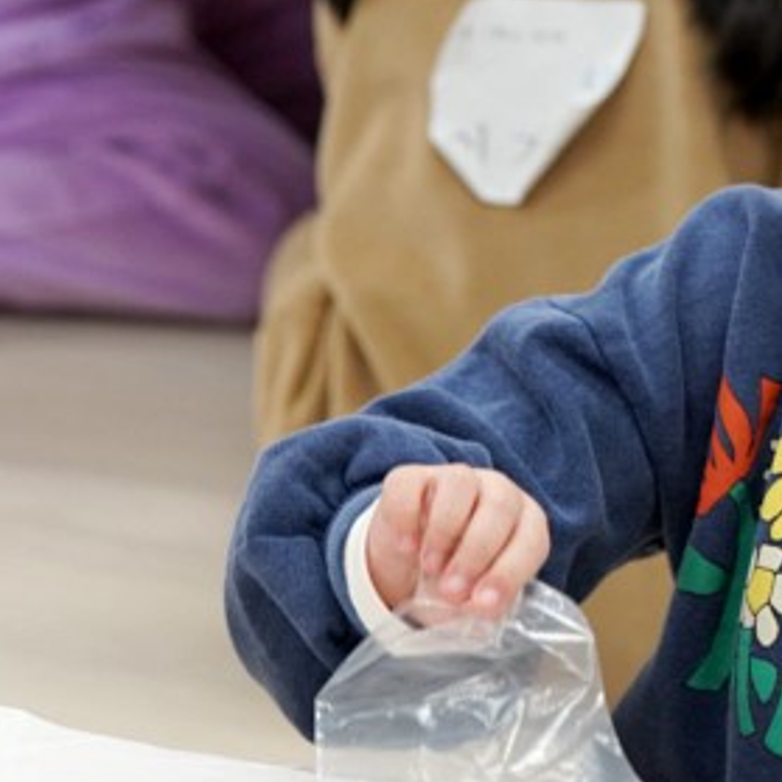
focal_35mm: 274
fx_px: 7003
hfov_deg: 6.4
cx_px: 746
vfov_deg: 6.4
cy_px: 177
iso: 1600
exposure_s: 1/160
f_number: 4
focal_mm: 100
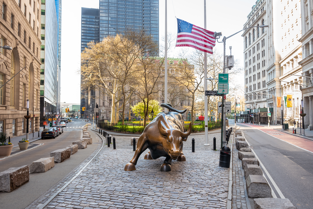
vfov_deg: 46.4
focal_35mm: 28
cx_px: 156
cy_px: 104
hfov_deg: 65.5
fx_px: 243
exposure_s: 1/60
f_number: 5.6
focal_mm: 28
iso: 125
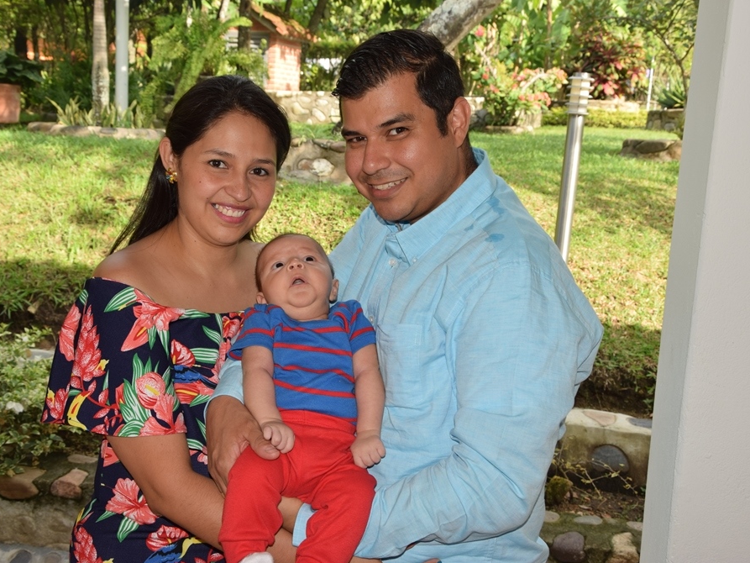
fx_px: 932
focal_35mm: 43
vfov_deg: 33.6
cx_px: 352
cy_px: 280
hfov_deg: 43.8
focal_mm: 26
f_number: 6.3
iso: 160
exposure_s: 1/100
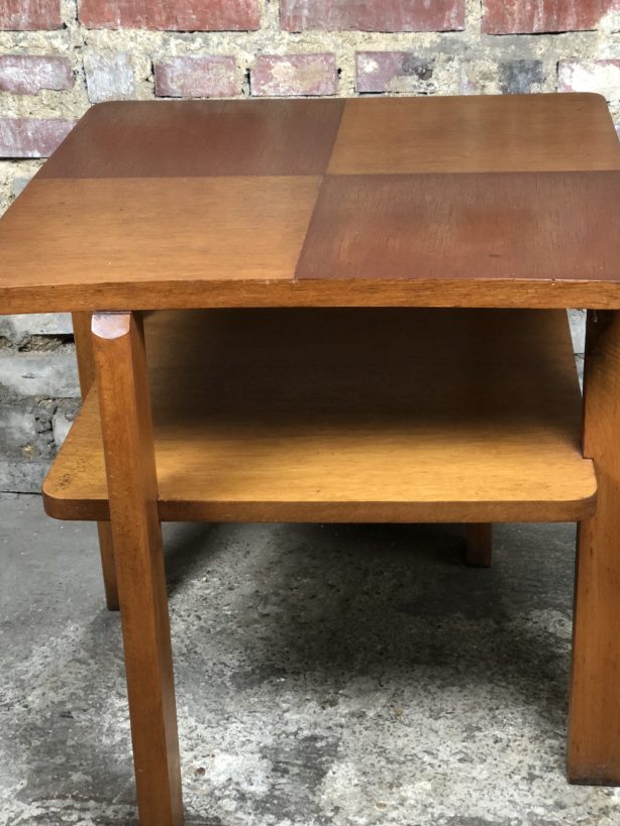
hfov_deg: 22.6
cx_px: 322
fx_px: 1553
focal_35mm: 65
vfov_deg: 29.8
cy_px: 386
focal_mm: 6
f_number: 2.4
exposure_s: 1/25
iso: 125
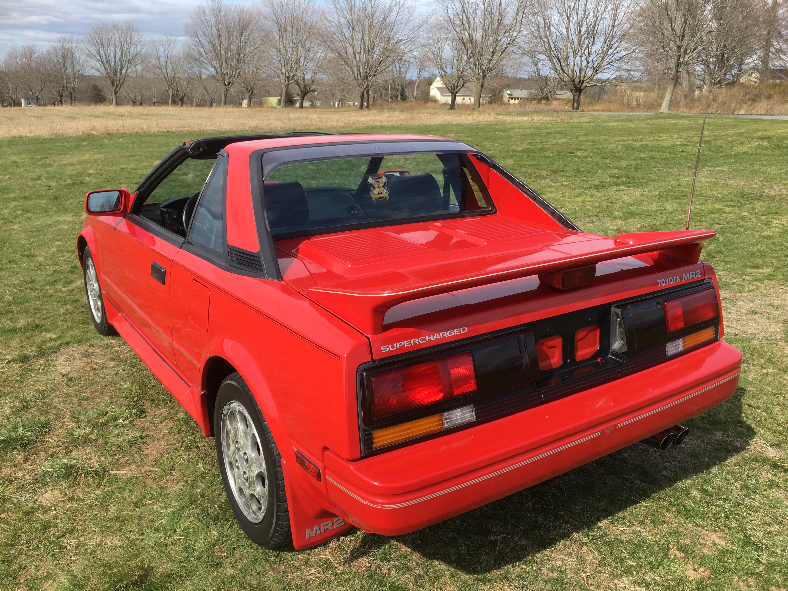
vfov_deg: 48.2
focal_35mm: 29
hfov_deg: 61.7
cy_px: 296
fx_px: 660
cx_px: 394
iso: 25
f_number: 2.2
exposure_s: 1/874
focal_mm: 4.15
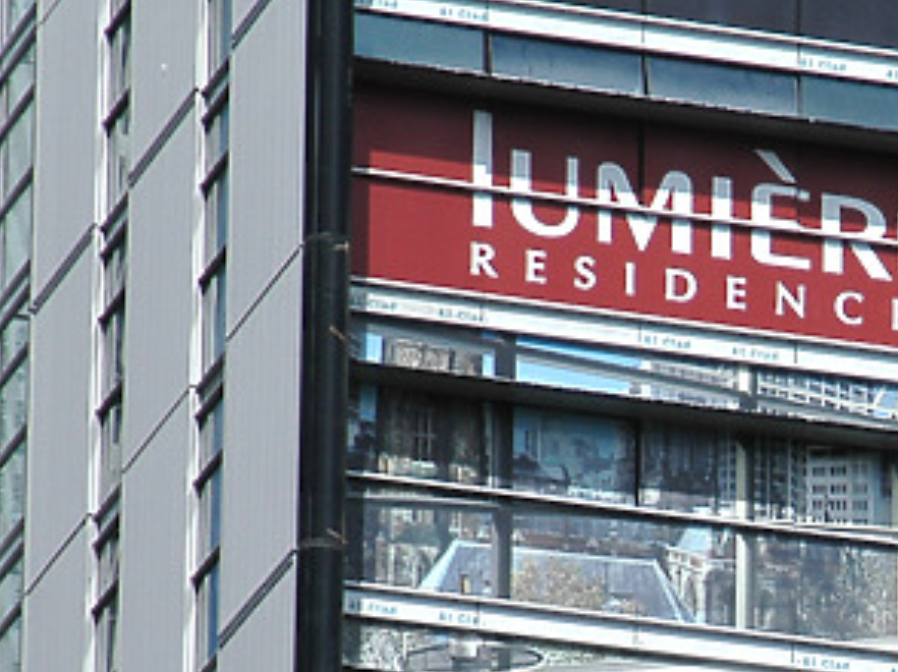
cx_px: 1032
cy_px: 709
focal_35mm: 551
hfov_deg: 3.6
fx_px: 14294
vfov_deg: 2.7
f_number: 8
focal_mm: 125
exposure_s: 1/1000
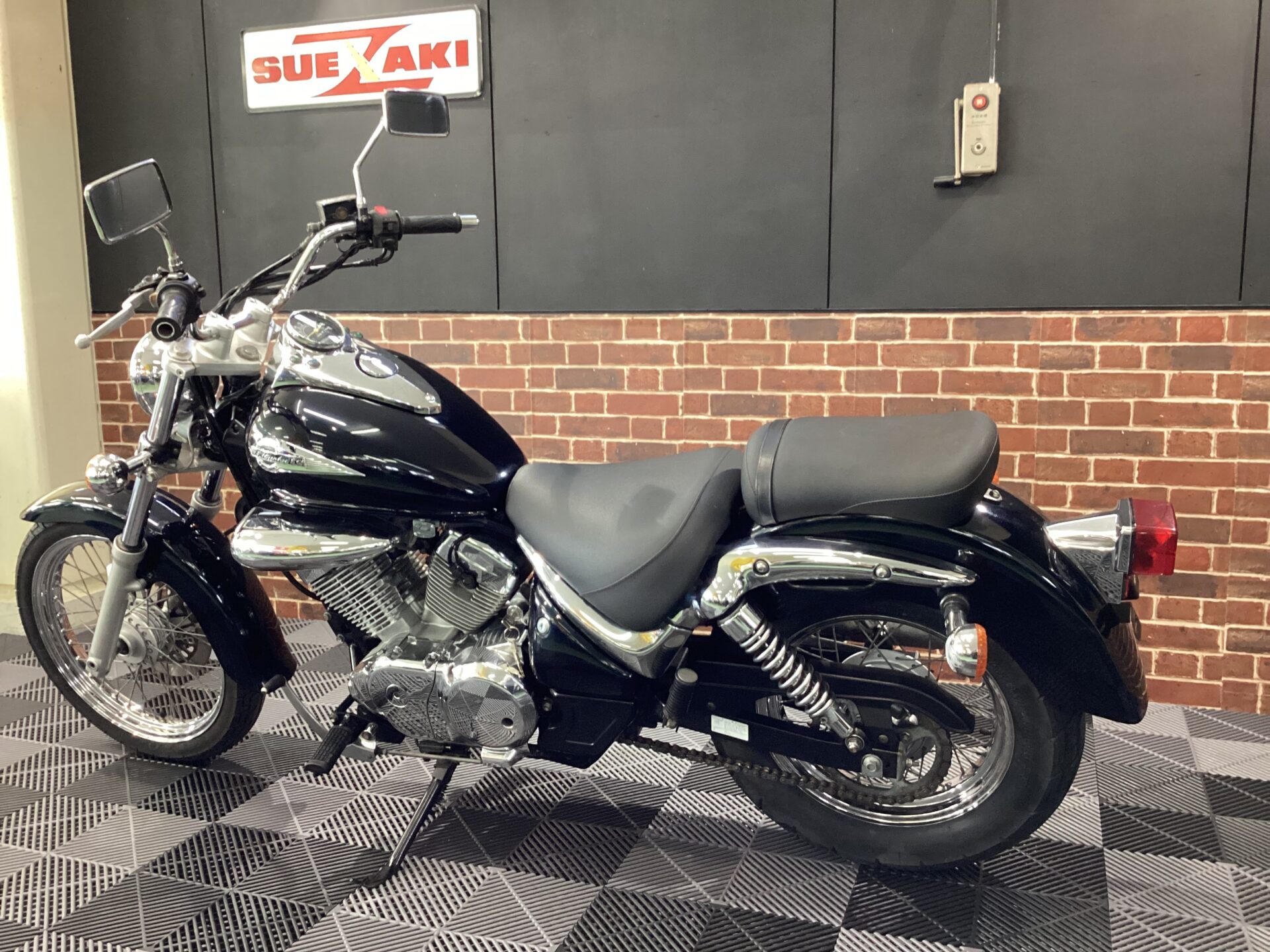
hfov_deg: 58.4
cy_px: 476
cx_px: 635
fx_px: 1137
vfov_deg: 45.4
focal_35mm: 31
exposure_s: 1/50
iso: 320
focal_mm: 3.3
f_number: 2.4
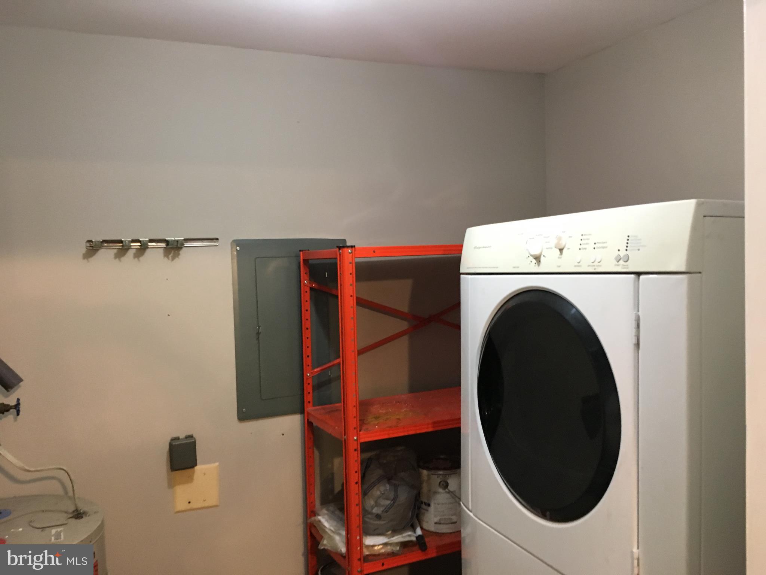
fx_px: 642
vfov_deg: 48.2
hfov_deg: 61.7
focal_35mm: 29
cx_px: 383
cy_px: 288
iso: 200
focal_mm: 4.15
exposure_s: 1/24
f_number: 2.2
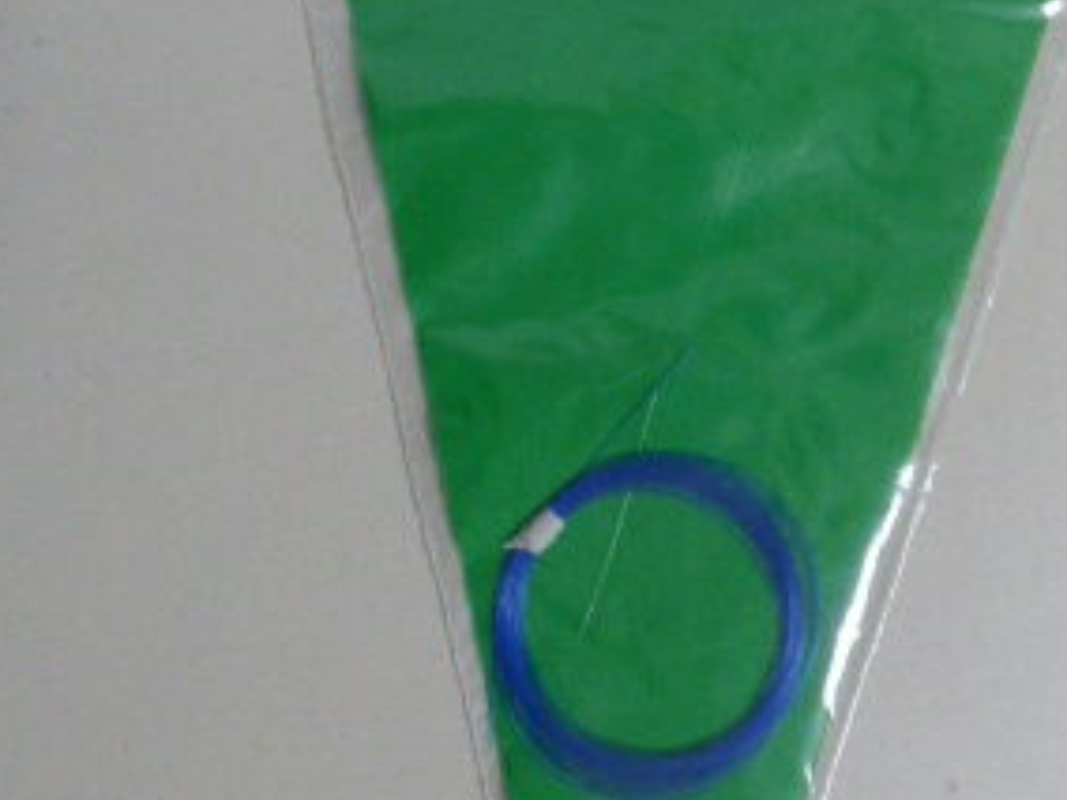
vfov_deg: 31.2
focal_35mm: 45
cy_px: 131
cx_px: 669
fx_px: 1387
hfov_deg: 41.8
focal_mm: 3.58
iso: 400
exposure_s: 1/50
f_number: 2.8
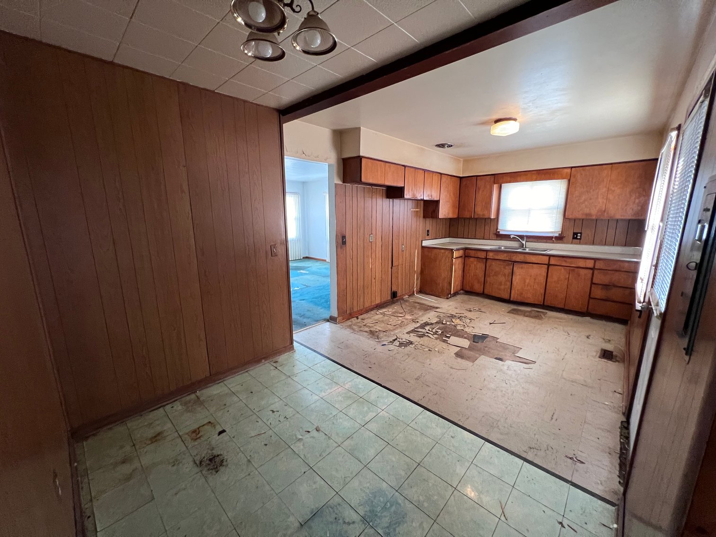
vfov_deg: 89.9
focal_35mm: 13
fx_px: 269
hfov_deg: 106.2
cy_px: 268
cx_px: 358
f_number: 1.8
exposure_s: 1/60
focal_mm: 1.57
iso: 400
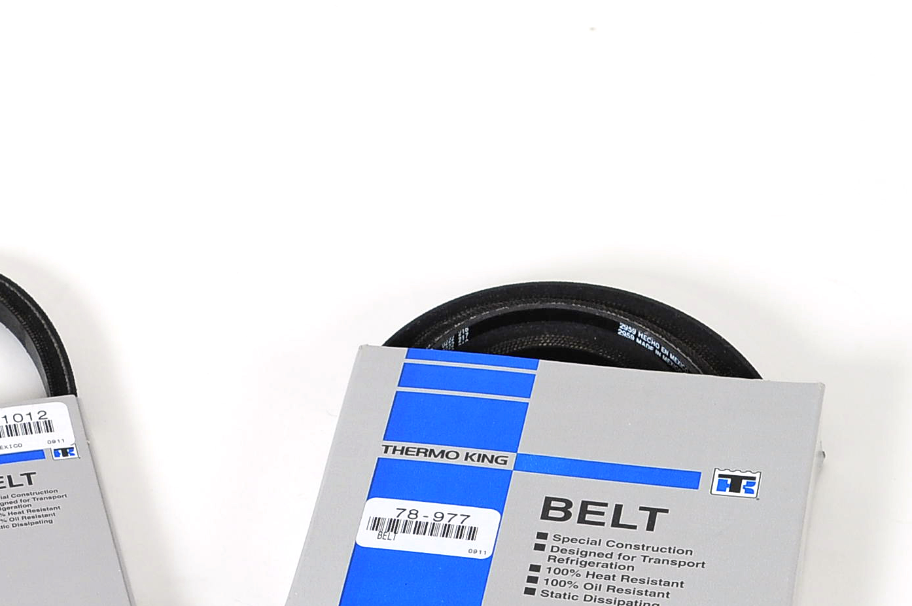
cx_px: 96
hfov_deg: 11.8
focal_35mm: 173
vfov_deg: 7.9
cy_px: 642
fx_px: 4377
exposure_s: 1/8
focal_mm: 50
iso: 200
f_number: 8
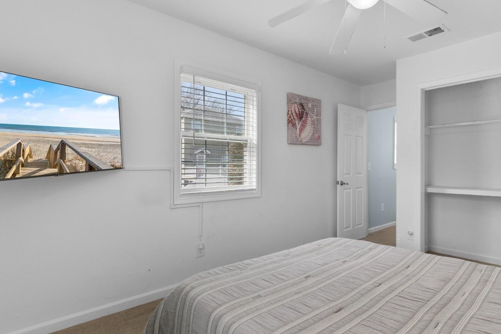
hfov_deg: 86.7
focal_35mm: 19
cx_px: 270
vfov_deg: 64.5
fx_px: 264
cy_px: 161
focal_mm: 10
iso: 100
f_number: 4.5
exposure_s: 1/3
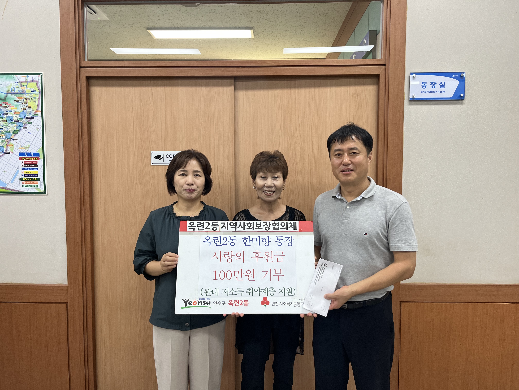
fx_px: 390
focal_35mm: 26
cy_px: 195
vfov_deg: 53.1
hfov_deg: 67.3
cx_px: 260
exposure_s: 1/120
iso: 100
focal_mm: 5.1
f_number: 1.6
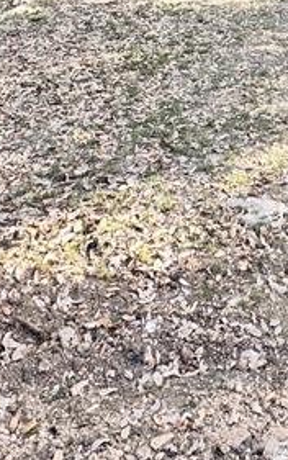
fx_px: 677
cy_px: -123
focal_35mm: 54
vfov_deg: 30.4
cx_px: 340
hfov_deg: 22.3
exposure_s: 1/303
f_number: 2.2
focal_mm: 2.22
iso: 40
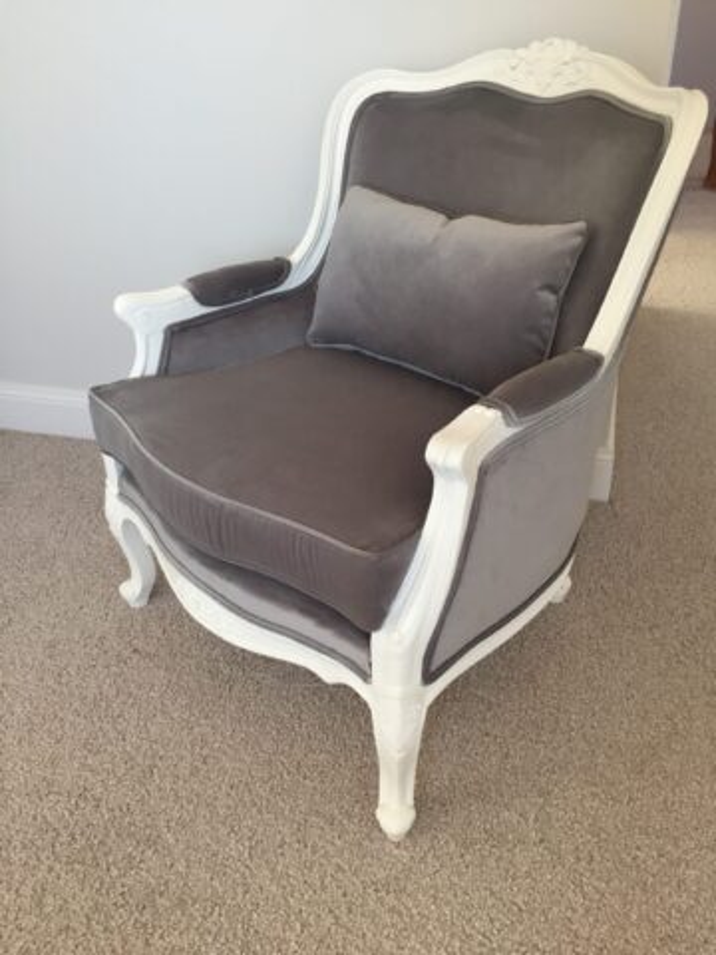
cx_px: 358
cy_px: 478
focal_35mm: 29
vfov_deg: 61.7
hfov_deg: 48.2
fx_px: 800
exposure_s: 1/33
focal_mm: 4.15
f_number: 2.2
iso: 32
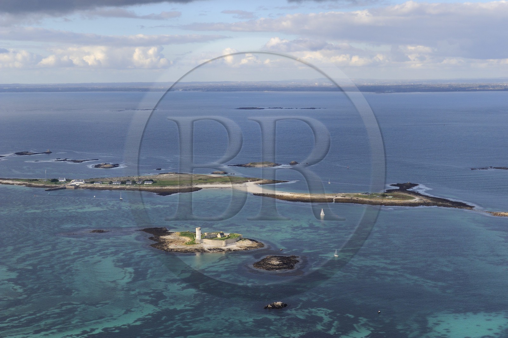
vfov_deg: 19.4
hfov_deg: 28.9
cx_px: 254
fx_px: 987
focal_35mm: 70
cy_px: 169
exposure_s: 1/800
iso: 1000
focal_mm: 70
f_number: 10
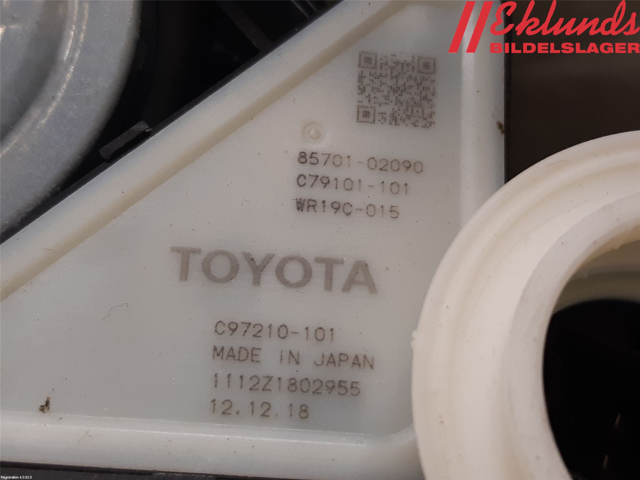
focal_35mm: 26
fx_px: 481
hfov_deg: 67.3
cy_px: 240
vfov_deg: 53.1
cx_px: 320
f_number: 1.7
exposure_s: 1/50
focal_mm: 3.93
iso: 80
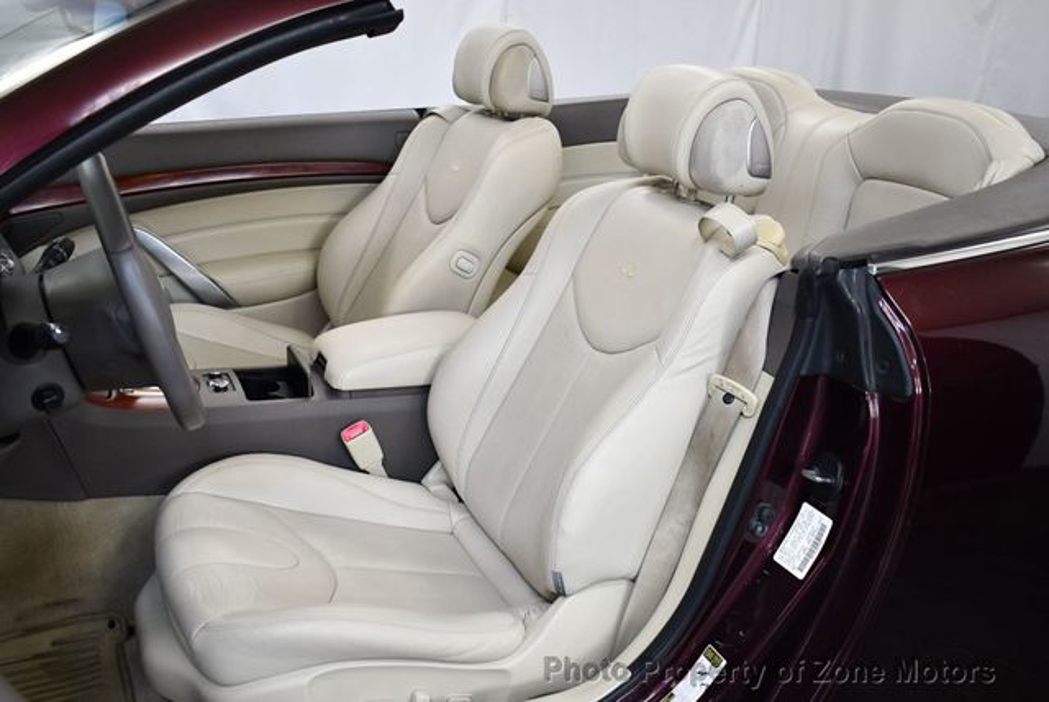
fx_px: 1050
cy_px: 351
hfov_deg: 53.1
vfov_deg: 36.9
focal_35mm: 36
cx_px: 524
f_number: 3.5
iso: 800
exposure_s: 1/160
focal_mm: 18
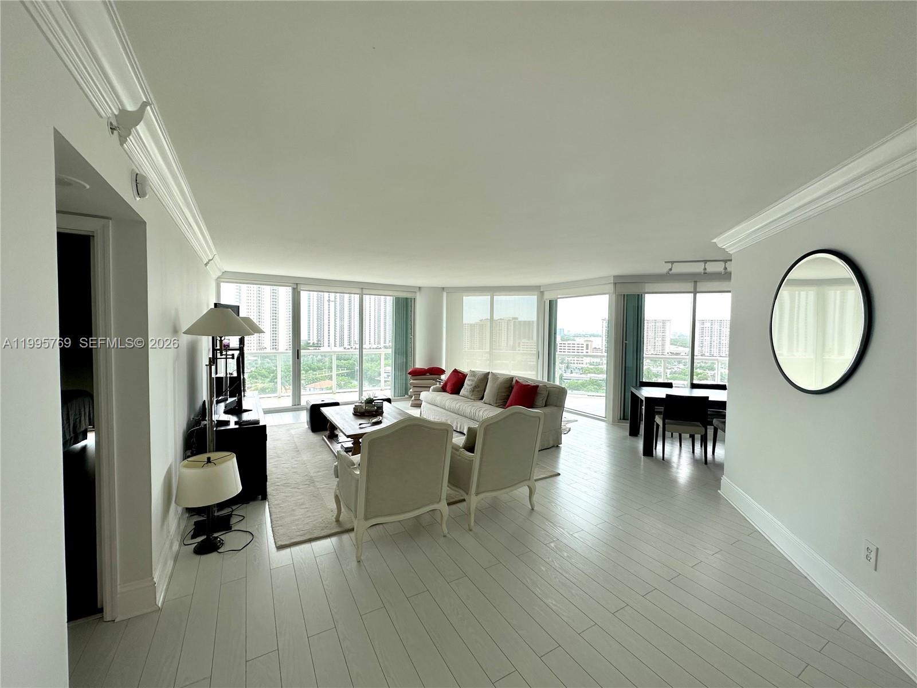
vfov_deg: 85.7
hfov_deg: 102.1
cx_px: 458
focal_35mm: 14
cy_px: 344
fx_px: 371
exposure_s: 1/367
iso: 40
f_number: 2.2
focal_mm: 2.22
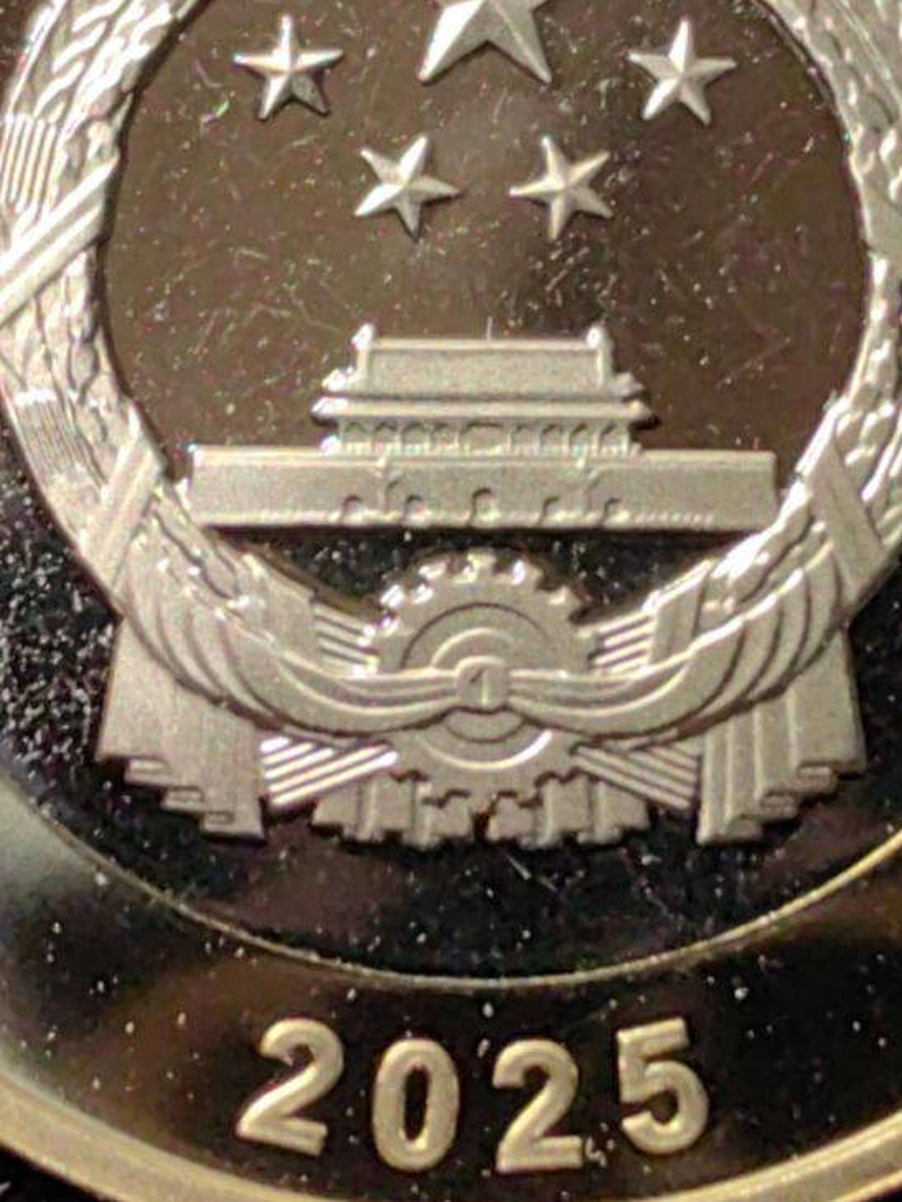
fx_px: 6599
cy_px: 348
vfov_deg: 10.4
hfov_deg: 7.8
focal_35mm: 190
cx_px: 493
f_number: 2
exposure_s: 1/133
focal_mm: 5.75
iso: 50
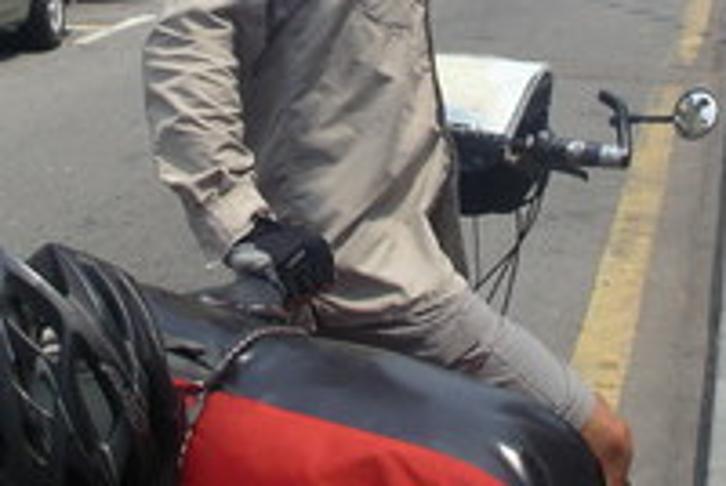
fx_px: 1737
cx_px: 348
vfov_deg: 15.8
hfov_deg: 23.6
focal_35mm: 86
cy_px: 51
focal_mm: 5.7
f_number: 6.9
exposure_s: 1/160
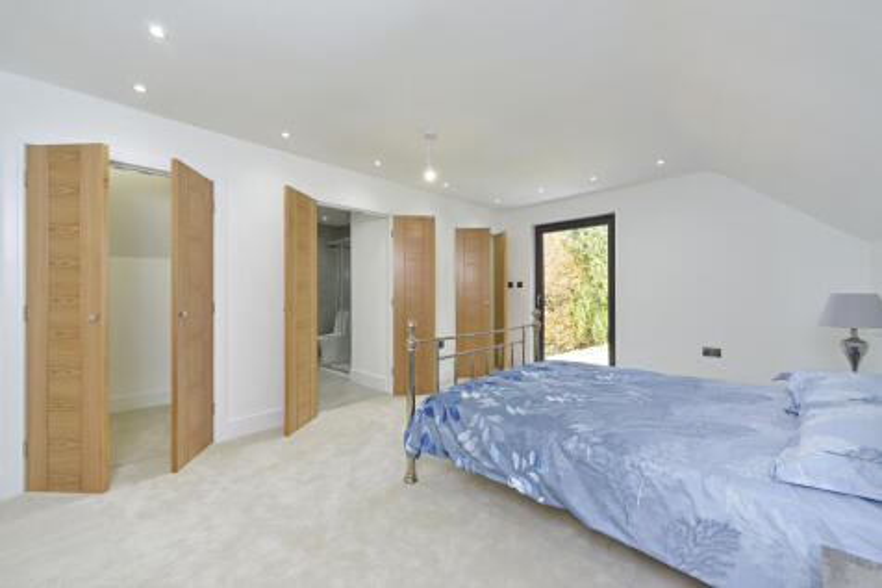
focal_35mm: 14
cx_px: 441
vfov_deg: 81.2
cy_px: 294
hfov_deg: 104.3
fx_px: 343
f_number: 7.1
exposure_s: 1/40
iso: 400
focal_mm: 14
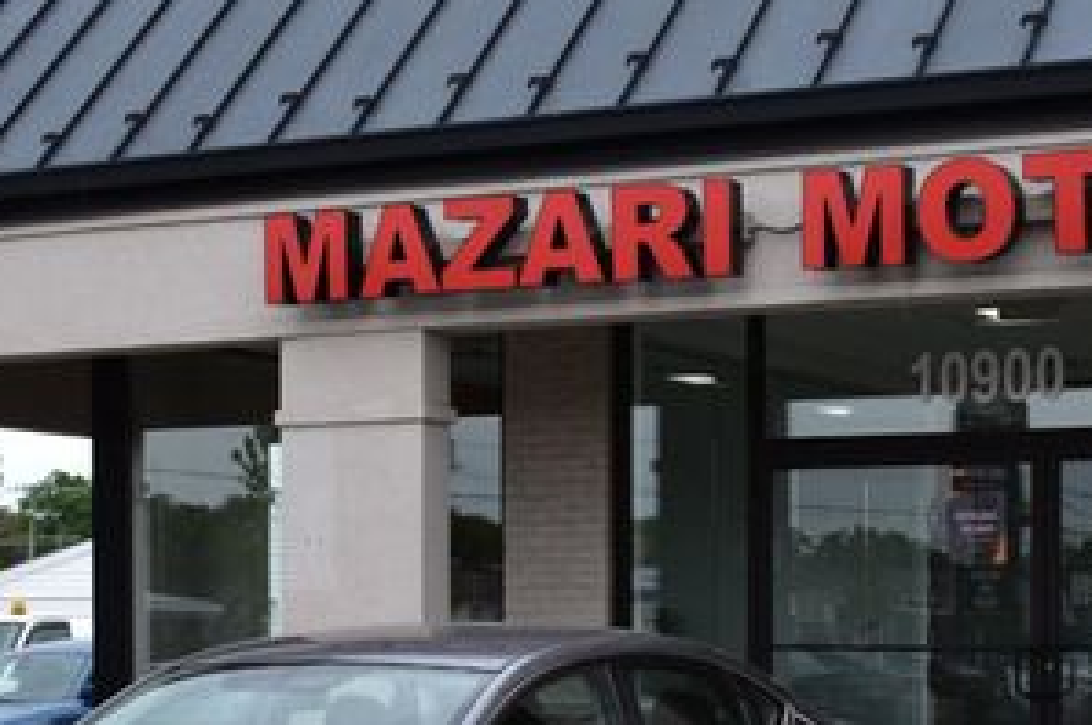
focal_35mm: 87
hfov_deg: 23.3
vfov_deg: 15.3
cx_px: 737
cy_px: 751
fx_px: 2638
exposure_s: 1/200
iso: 400
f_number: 10
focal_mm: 27
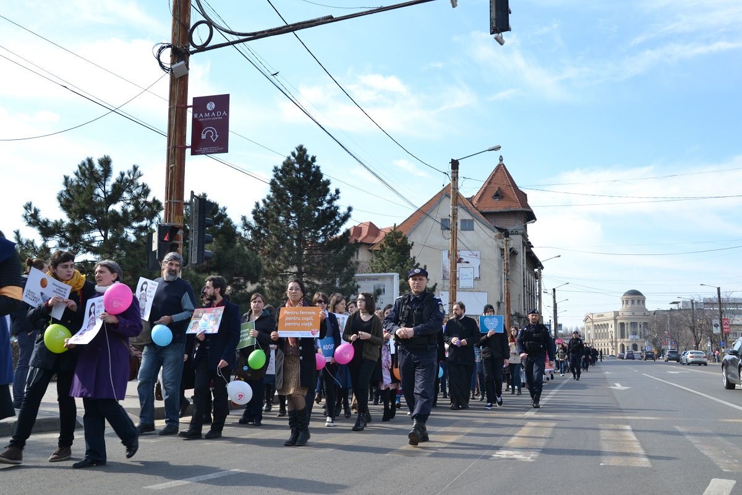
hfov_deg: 53.1
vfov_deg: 36.9
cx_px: 371
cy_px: 248
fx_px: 742
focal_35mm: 36
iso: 100
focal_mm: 24
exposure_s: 1/100
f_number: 9
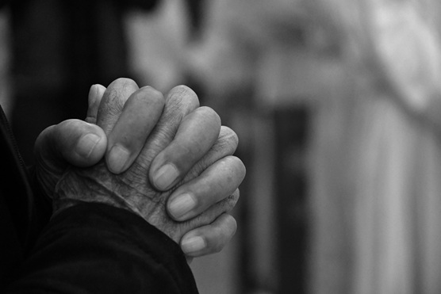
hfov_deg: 17.1
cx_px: 220
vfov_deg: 11.4
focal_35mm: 120
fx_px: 1470
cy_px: 147
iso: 2000
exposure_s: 1/125
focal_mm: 80
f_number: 4
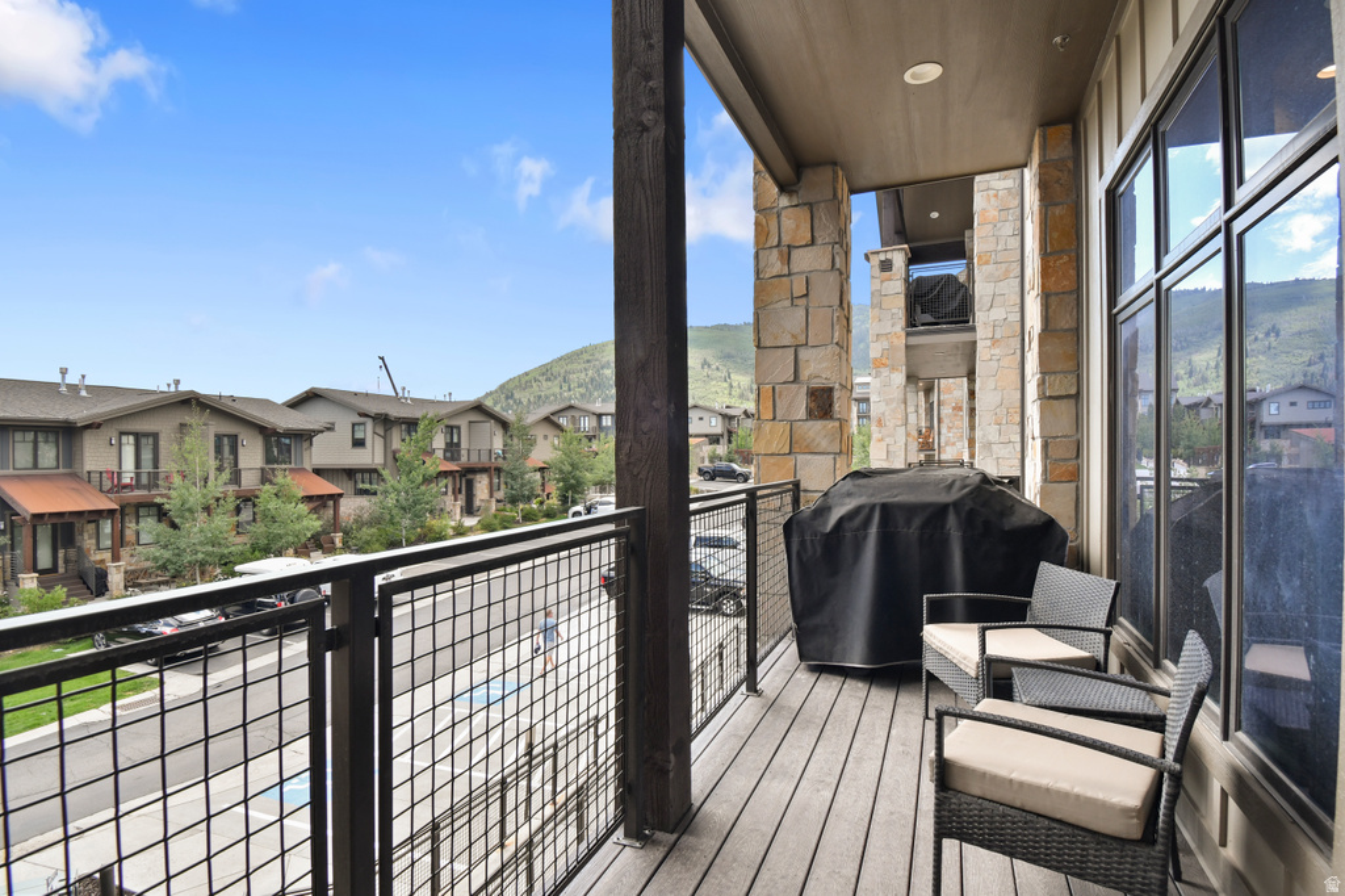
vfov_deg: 70.4
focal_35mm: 17
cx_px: 672
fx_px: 635
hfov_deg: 93.3
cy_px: 448
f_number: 8
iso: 160
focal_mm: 11.5
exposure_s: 1/80
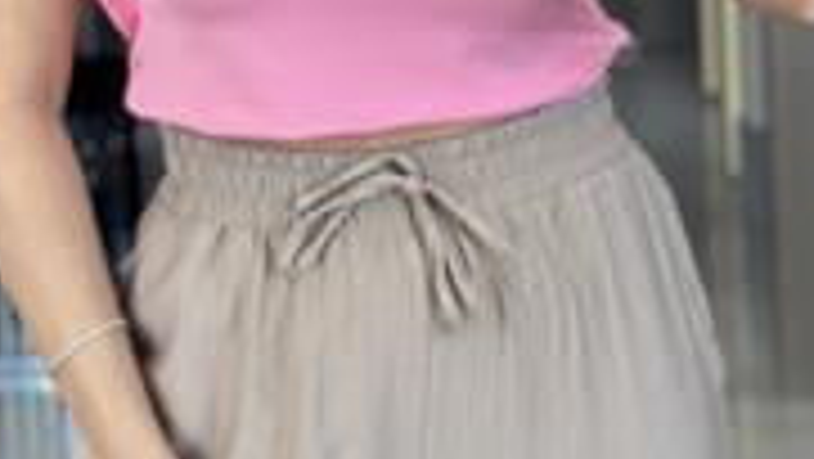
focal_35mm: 146
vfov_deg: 8.2
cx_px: 423
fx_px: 3153
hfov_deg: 14.7
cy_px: -90
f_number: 1.78
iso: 125
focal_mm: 6.86
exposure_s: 1/131
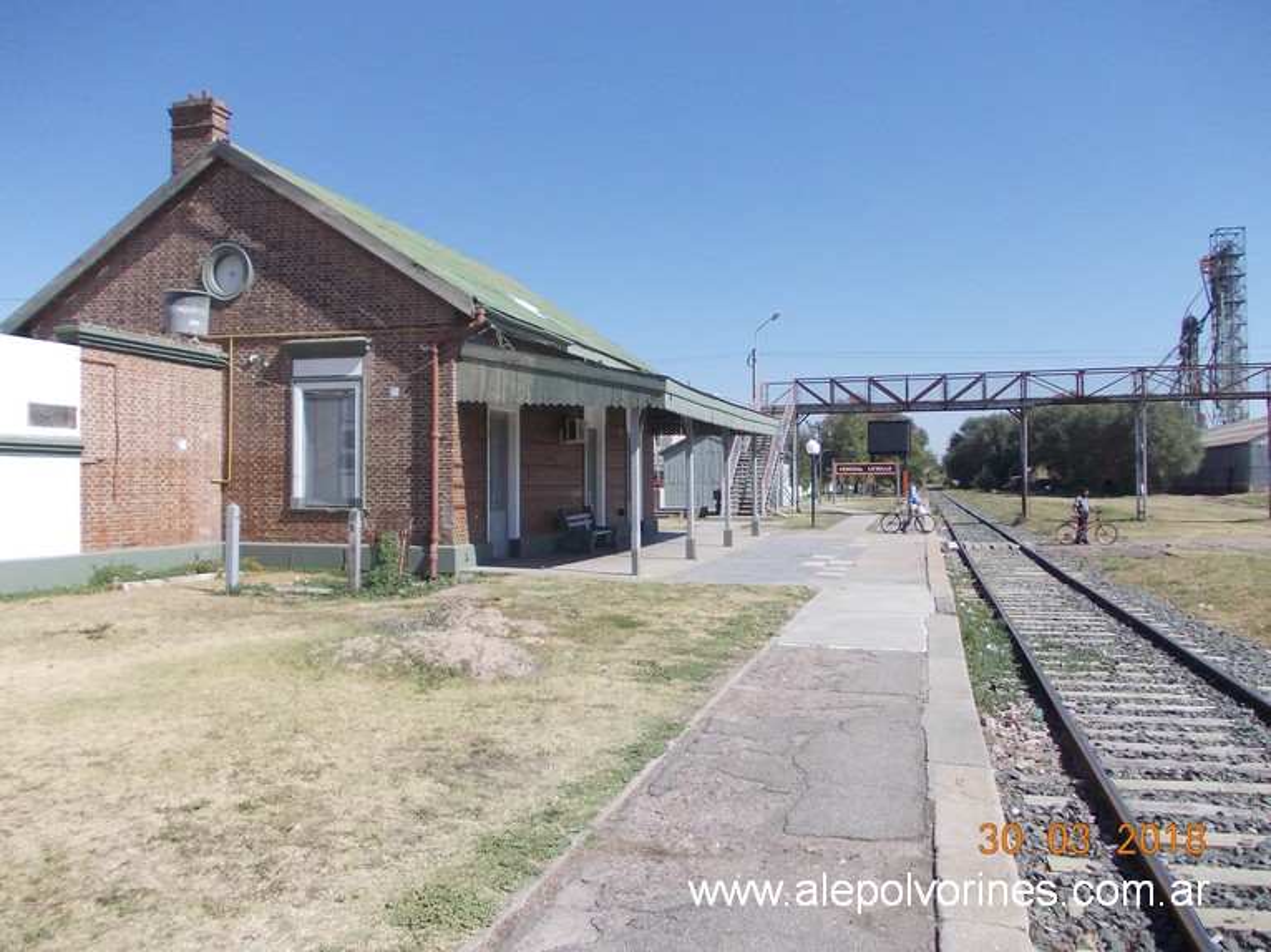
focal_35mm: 28
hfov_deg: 63.5
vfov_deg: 49.7
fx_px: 1028
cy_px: 476
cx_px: 636
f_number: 5.4
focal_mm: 4
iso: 80
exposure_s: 1/320
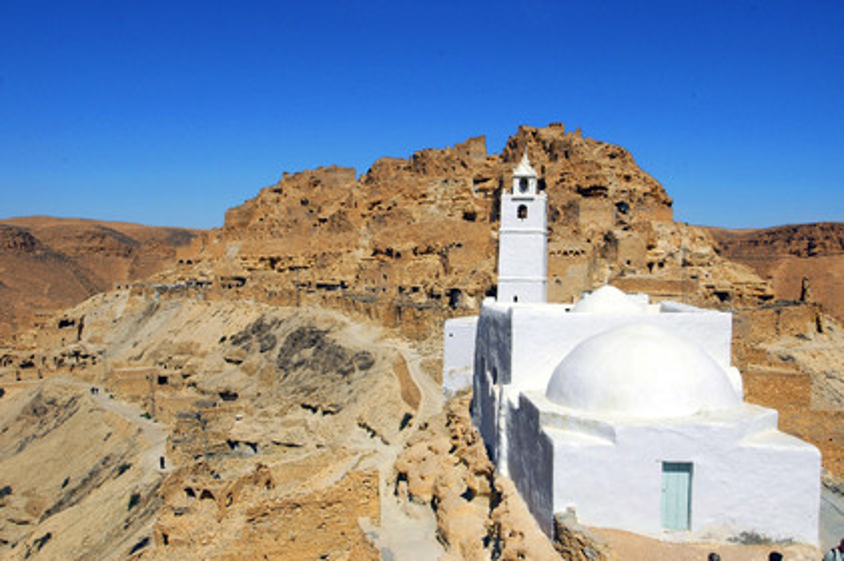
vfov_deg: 43.5
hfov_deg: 62.0
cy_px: 280
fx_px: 703
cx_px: 422
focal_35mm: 30
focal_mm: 20
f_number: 11
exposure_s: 1/500
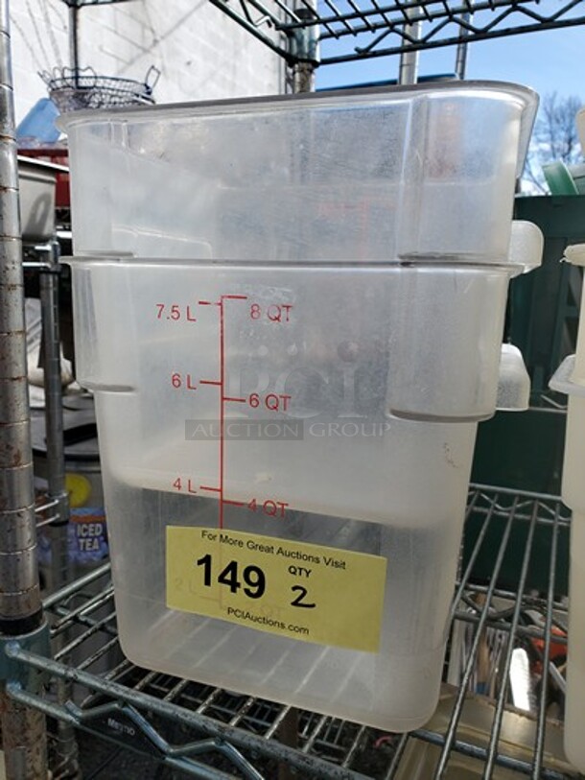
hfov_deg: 53.1
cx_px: 292
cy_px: 390
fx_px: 586
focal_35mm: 26
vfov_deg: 67.3
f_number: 2.4
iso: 50
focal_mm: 4.3
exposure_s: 1/861
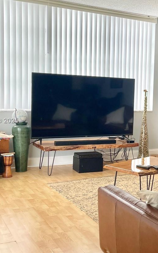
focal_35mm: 54
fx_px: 372
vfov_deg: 37.5
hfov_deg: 22.8
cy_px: 121
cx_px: 167
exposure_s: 1/121
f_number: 1.6
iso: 80
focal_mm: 4.2
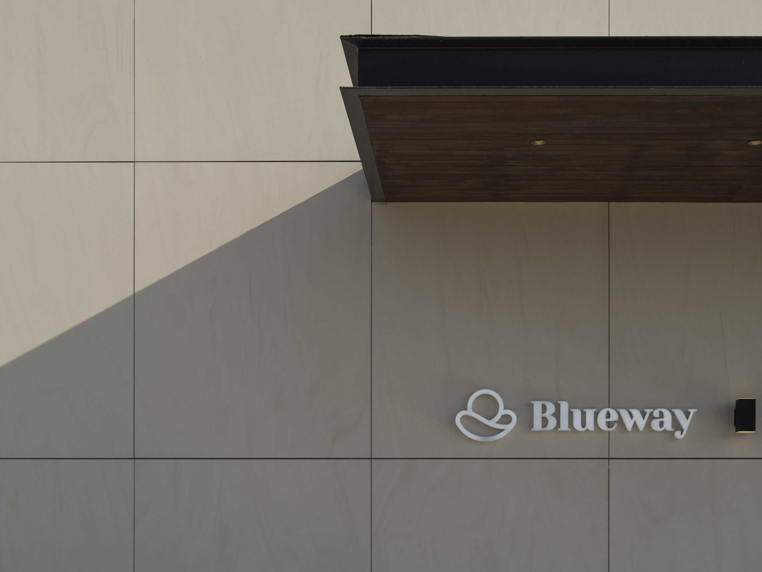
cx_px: 381
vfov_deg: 28.6
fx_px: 1122
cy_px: 286
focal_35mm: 51
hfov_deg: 37.5
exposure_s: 1/125
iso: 100
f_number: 8
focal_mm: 65
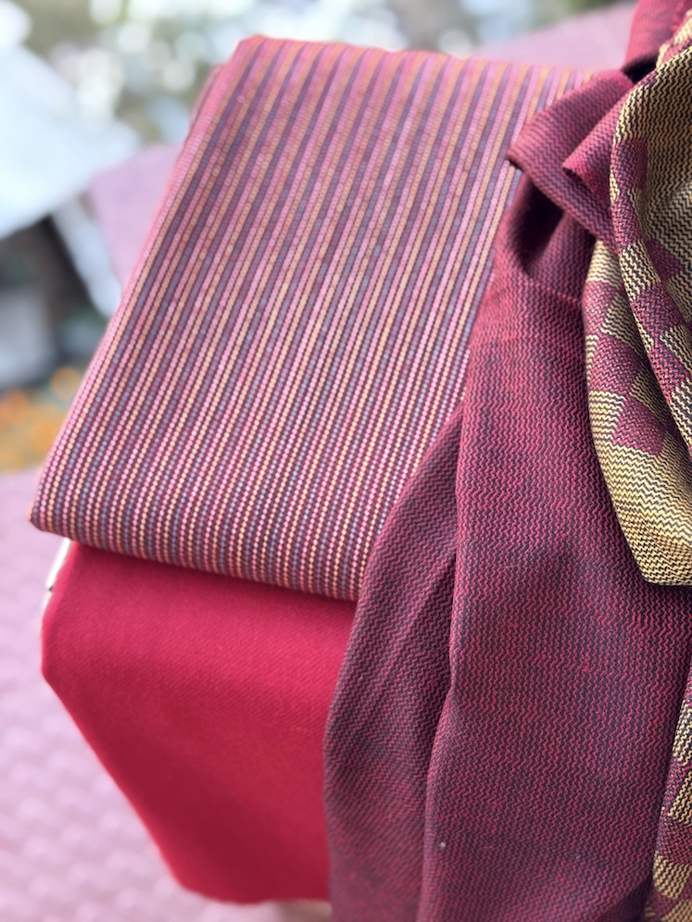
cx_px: 346
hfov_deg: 30.3
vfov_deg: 39.7
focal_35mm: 48
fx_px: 1279
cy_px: 461
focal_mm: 6.76
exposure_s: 1/116
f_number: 1.78
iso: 100
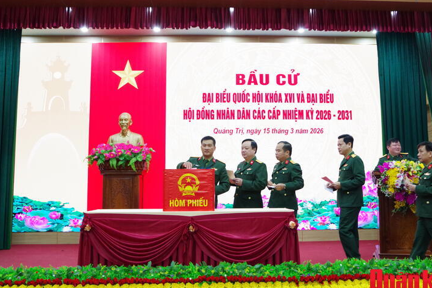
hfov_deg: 51.8
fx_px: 444
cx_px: 241
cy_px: 137
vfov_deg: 35.9
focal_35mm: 37
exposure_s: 1/80
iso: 3200
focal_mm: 21
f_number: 5.6
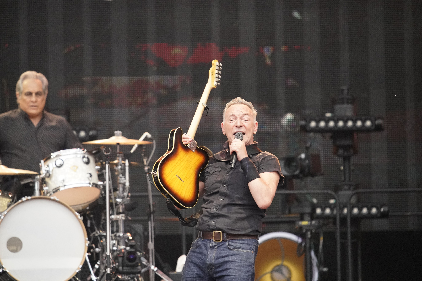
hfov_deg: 4.7
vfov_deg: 3.1
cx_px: 211
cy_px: 140
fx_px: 5169
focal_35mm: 441
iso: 8000
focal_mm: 441
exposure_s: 1/800
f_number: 6.3
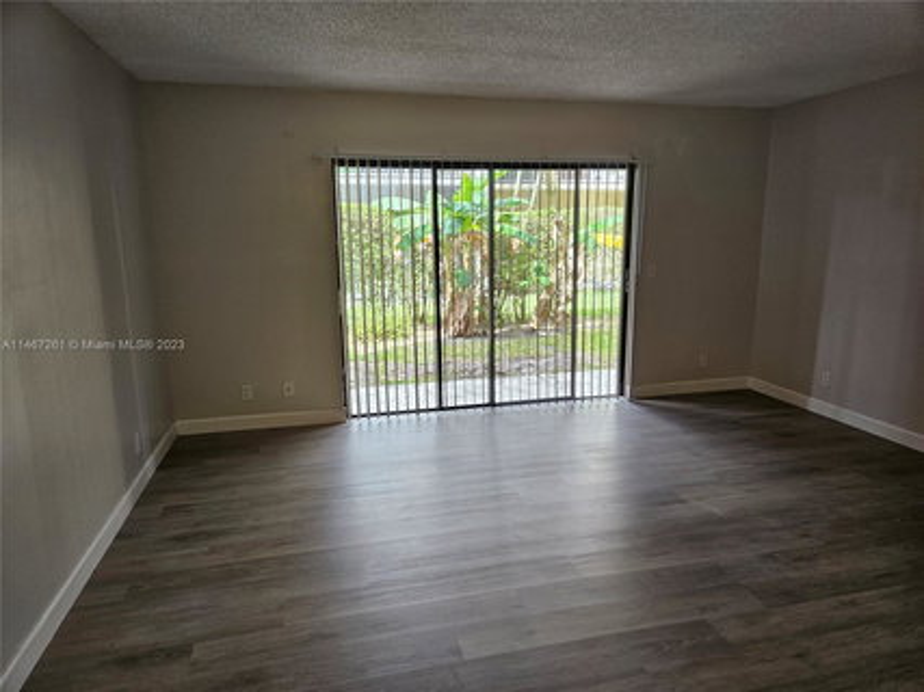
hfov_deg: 73.9
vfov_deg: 58.9
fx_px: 614
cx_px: 462
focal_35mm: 23
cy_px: 346
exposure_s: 1/120
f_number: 1.8
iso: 100
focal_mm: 5.4
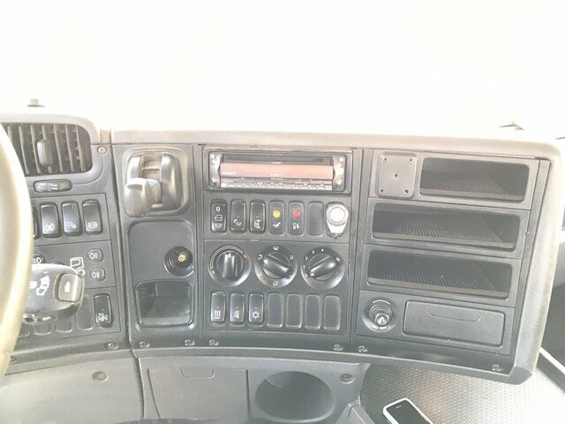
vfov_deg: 49.7
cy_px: 212
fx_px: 457
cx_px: 282
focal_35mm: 28
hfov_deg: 63.4
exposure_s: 1/30
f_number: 1.8
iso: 25
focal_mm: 3.99
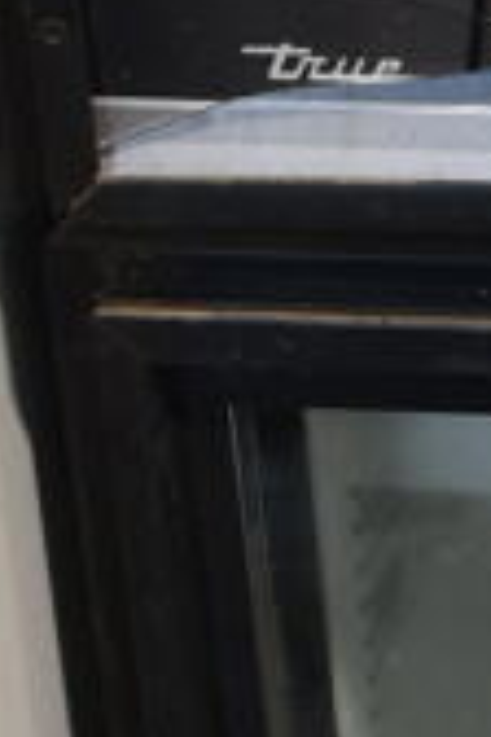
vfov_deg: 13.9
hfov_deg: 8.5
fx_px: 3007
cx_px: 1192
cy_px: 467
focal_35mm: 147
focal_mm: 18
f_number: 3.5
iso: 500
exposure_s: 1/30
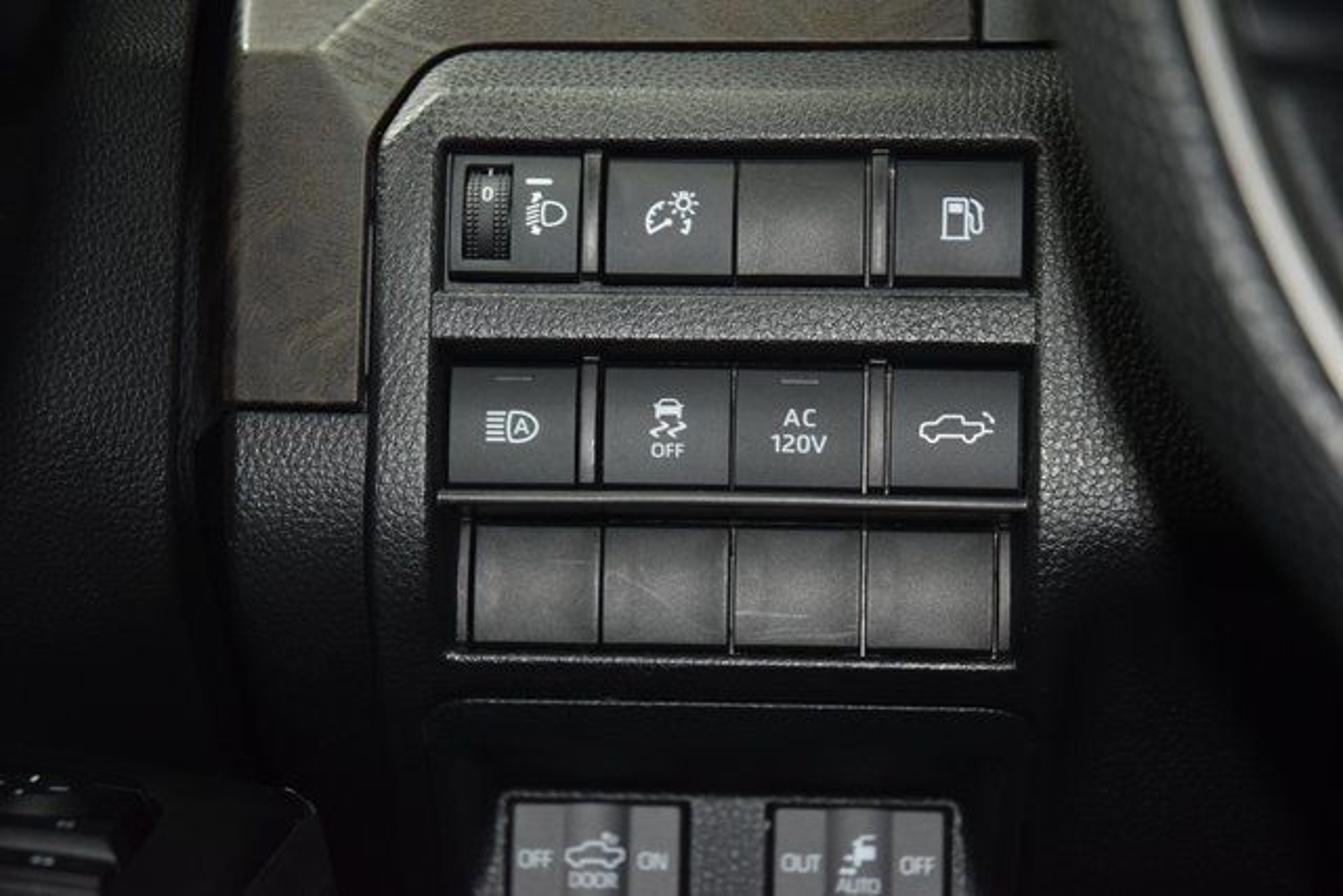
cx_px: 672
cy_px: 448
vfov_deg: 13.0
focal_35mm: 105
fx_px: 3918
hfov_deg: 19.5
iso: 1400
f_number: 4.5
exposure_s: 1/25
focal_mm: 70
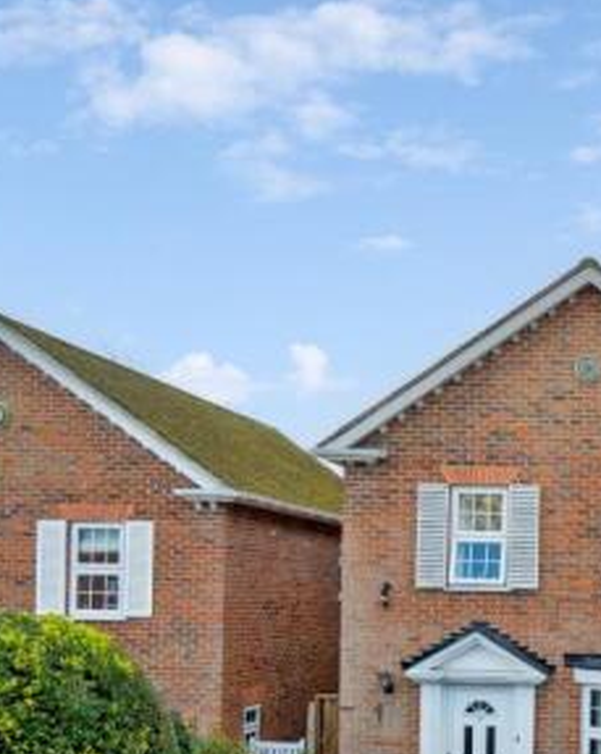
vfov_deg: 40.5
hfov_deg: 29.8
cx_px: 672
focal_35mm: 45
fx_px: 1002
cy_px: 524
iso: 640
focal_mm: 21
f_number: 7.1
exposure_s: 1/60
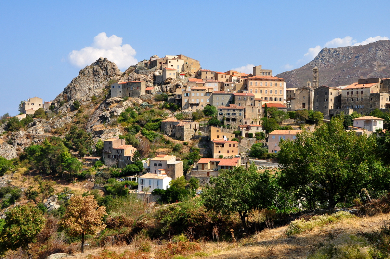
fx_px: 552
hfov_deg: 38.9
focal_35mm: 51
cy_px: 130
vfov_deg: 26.4
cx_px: 195
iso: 400
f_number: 11
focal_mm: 34
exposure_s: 1/400
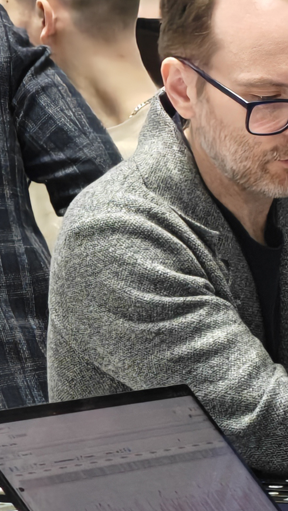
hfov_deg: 4.3
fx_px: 3744
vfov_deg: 7.8
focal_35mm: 276
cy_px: 538
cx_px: -322
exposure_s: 1/100
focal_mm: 13.85
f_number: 2.6
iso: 200
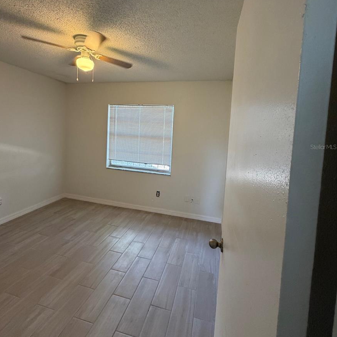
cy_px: 147
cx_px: 164
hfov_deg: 84.0
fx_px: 187
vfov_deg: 83.5
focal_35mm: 17
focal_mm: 2.22
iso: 250
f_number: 2.2
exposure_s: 1/60
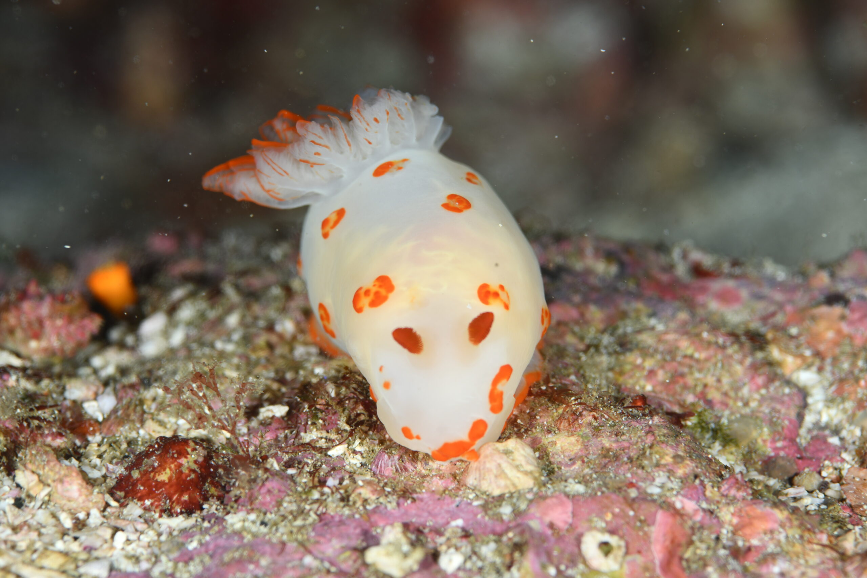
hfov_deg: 19.5
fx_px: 2529
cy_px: 289
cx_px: 434
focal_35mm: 105
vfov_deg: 13.0
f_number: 9
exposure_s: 1/250
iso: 100
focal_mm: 105
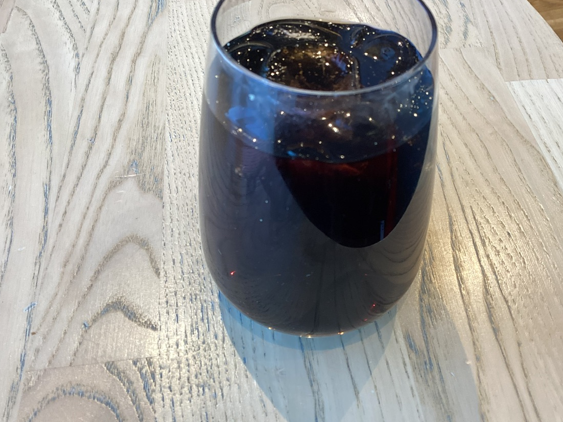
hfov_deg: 51.3
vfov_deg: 39.7
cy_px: 200
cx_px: 311
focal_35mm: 36
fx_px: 586
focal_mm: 3.3
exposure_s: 1/60
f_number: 2.4
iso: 80
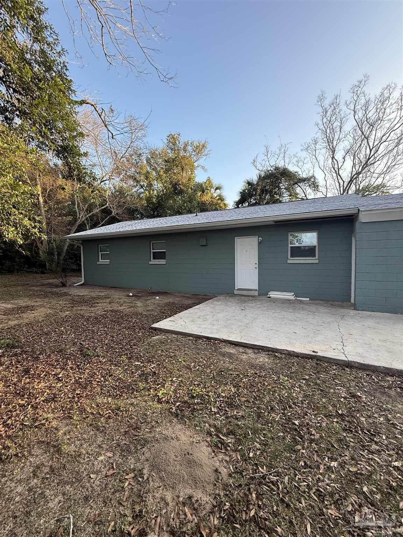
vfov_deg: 102.1
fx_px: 217
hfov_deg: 85.7
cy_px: 268
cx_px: 202
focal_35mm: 14
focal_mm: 2.22
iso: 64
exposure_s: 1/151
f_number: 2.2
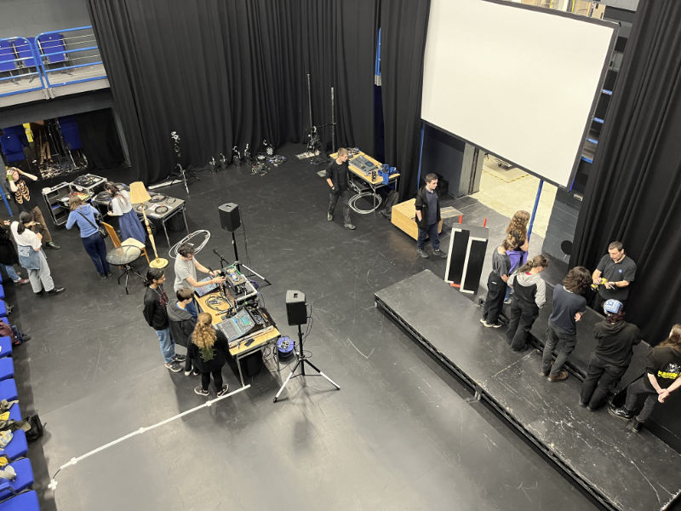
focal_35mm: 26
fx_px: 511
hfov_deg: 67.3
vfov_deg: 53.1
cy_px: 256
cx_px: 340
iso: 320
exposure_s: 1/50
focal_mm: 5.1
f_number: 1.6
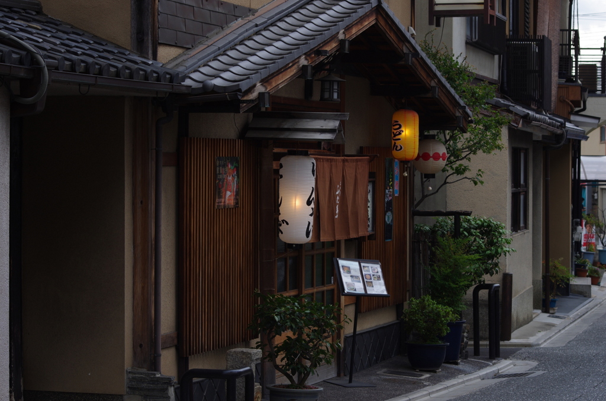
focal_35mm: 105
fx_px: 1764
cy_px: 200
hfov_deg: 19.5
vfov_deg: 13.0
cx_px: 303
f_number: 6.3
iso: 200
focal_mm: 70
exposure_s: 1/125
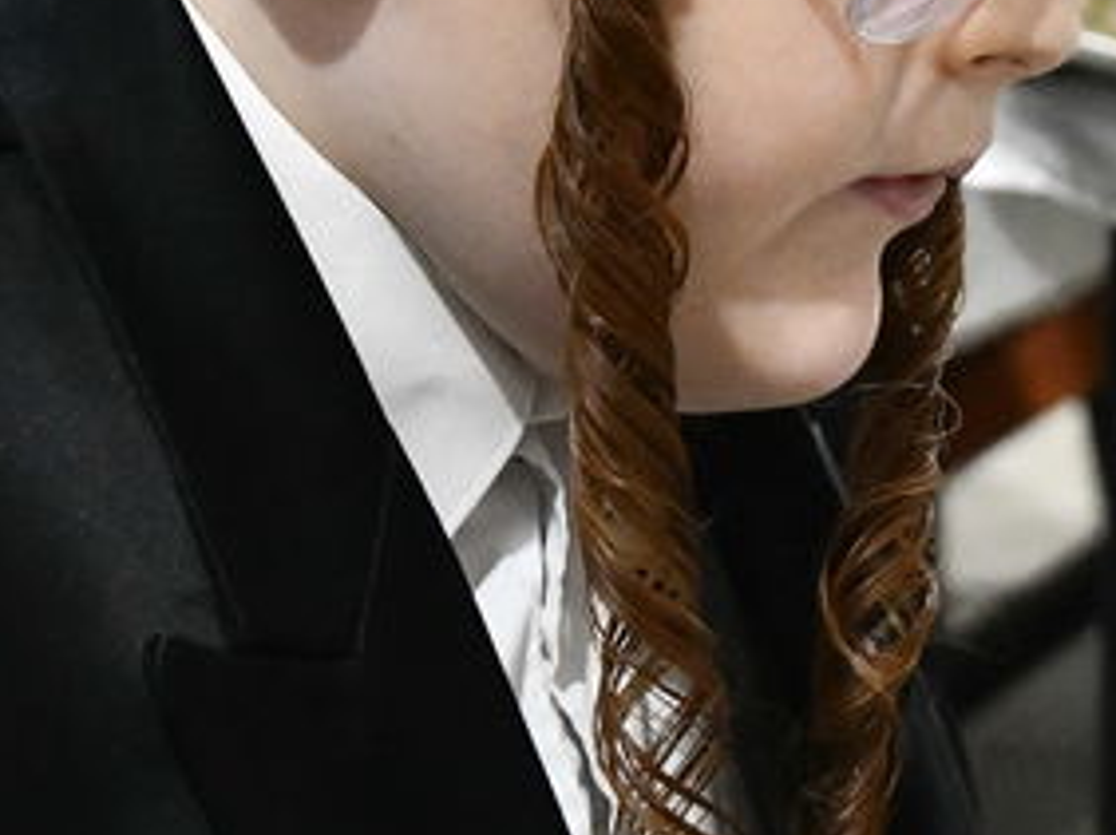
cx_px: 918
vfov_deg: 5.0
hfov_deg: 6.7
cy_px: -53
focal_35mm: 296
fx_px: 9535
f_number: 5.6
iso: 3200
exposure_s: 1/100
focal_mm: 62
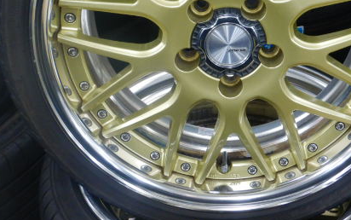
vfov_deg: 24.7
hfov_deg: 39.1
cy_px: 26
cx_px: 233
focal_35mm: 51
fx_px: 488
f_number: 4.2
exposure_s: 1/15
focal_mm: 5.6
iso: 400
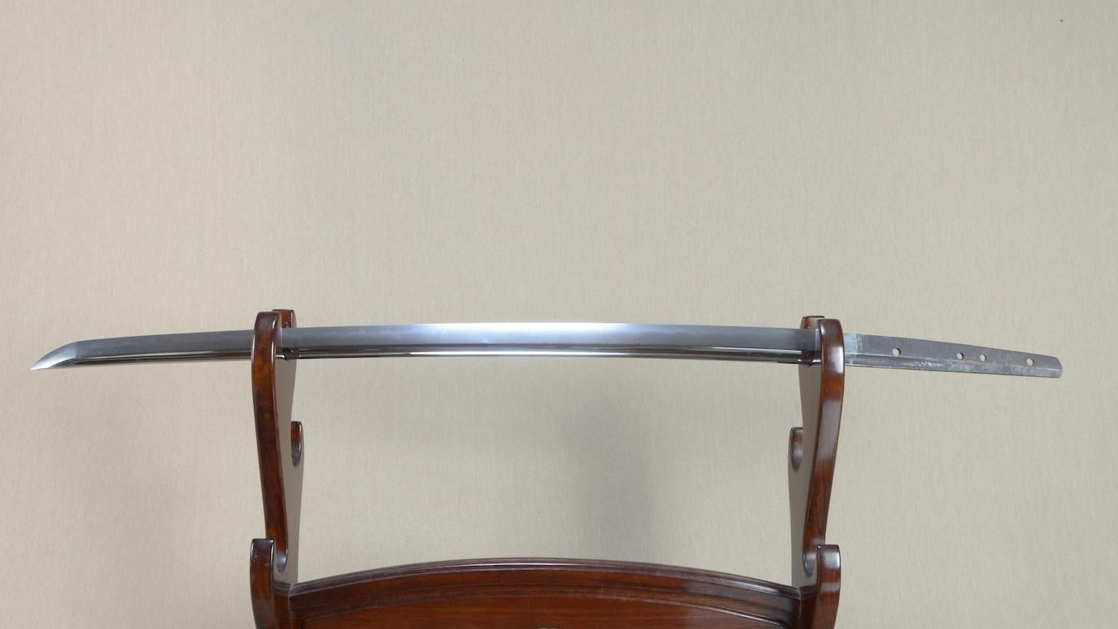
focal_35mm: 35
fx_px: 1037
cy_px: 330
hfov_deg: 56.6
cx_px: 556
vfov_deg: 33.7
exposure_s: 1/2
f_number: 11
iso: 400
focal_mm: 22
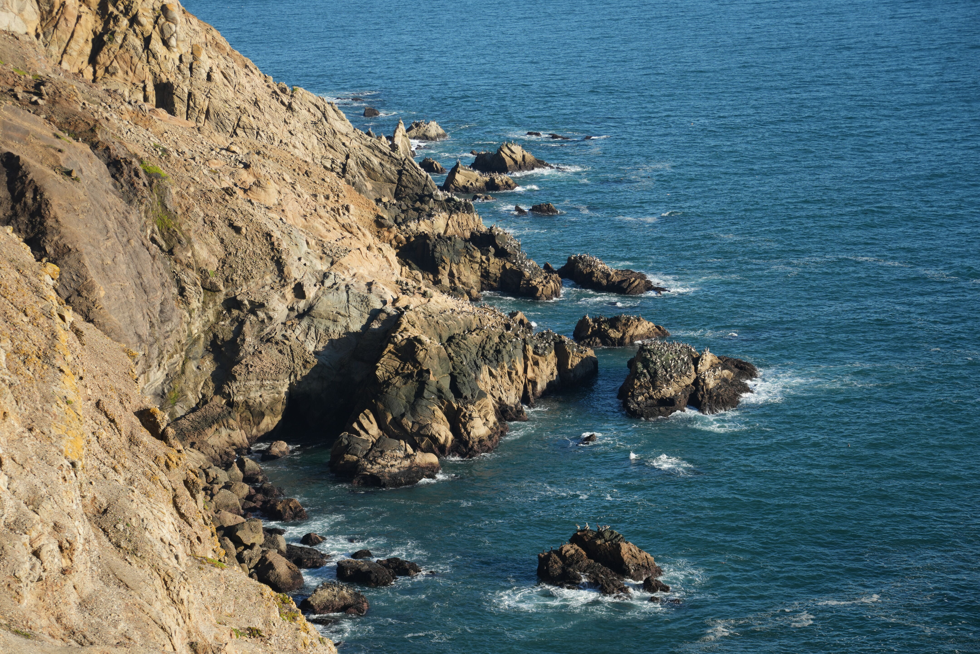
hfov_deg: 19.8
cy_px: 327
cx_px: 490
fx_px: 2804
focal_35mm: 103
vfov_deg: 13.3
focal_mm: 103
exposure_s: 1/640
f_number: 6.3
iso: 250
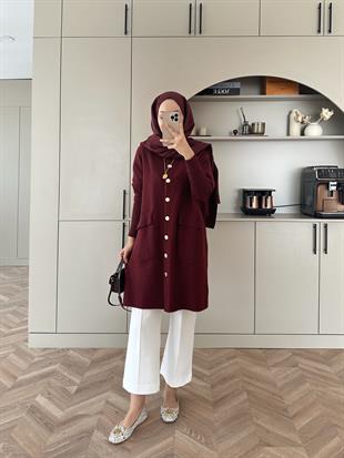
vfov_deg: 71.6
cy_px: 229
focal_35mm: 24
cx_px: 172
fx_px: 318
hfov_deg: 56.8
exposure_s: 1/121
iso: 100
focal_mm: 6.86
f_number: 1.78
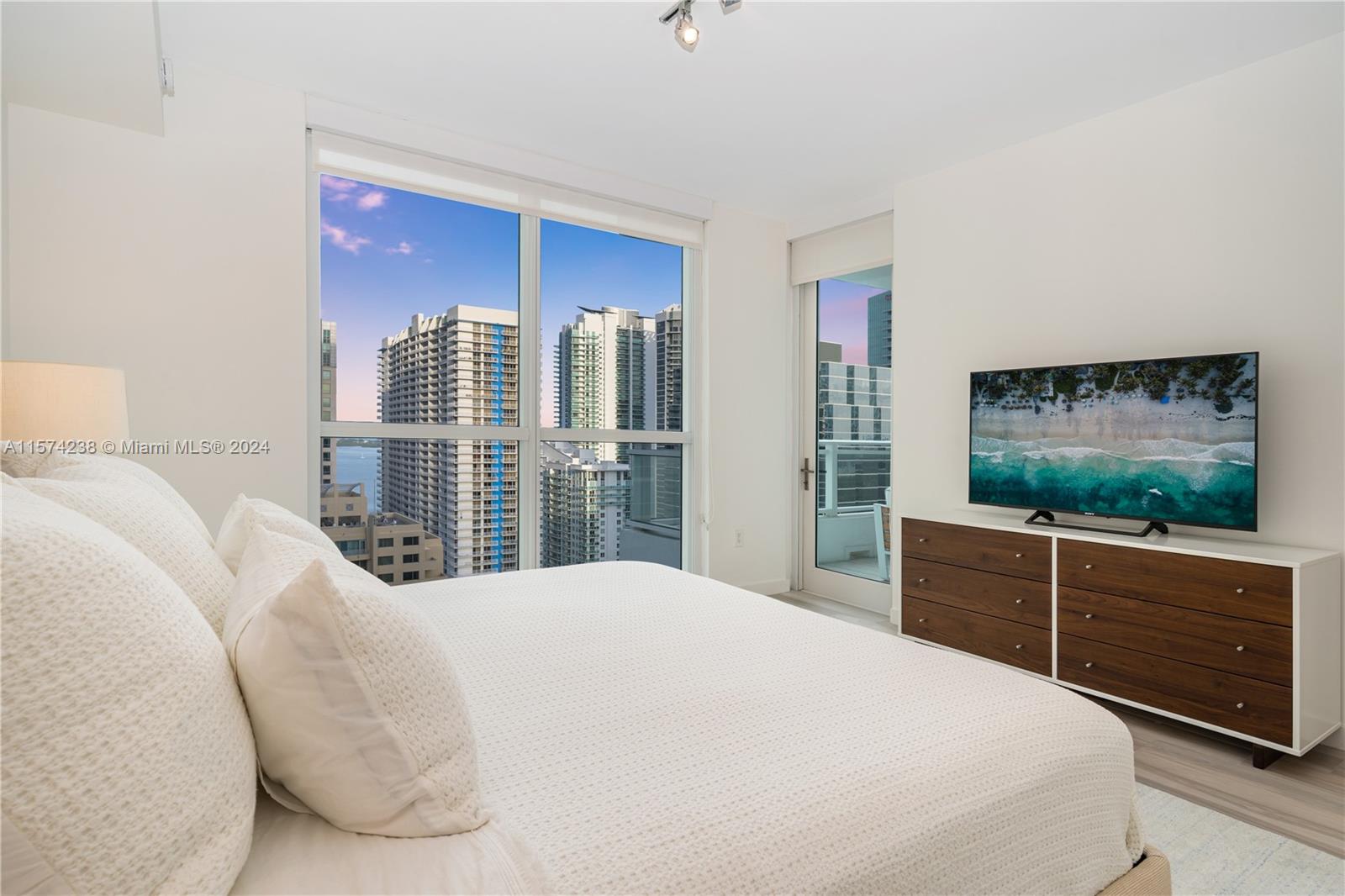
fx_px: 635
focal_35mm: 17
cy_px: 448
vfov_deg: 70.4
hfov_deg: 93.3
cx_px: 672
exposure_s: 1/60
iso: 100
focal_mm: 17
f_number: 8
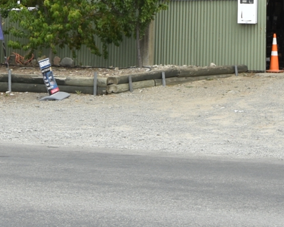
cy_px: -3
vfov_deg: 14.5
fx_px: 874
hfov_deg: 18.4
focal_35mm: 104
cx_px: 96
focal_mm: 17
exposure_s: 1/500
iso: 200
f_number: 11
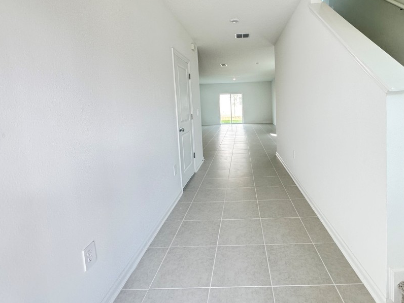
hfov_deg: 86.9
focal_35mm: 18
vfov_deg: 71.1
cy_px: 127
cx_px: 239
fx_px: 210
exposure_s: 1/120
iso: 160
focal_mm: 2.22
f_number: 2.2
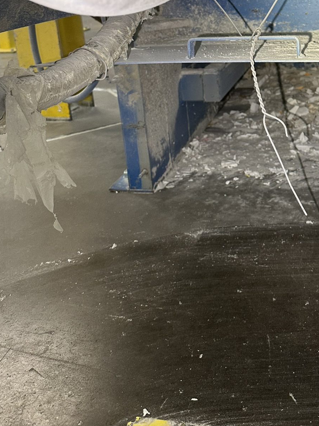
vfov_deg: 43.2
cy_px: 72
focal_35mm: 41
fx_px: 504
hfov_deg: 34.2
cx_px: 247
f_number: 1.78
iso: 200
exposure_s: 1/60
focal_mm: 6.86
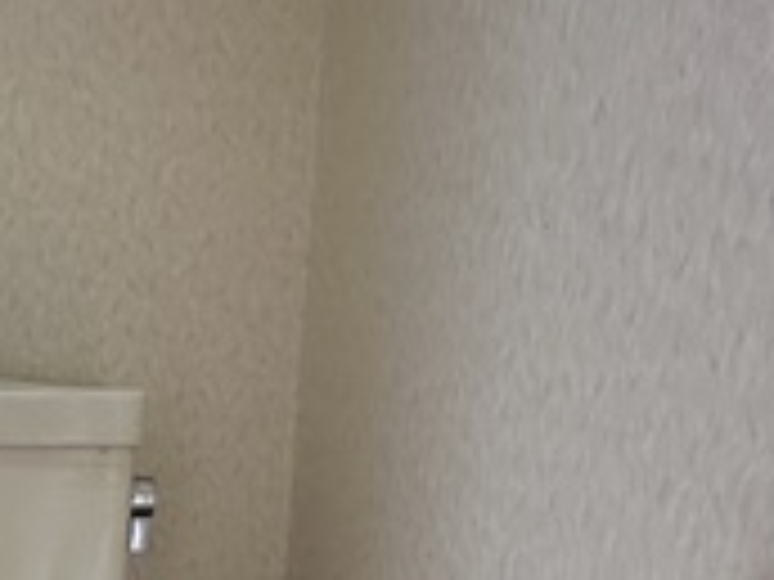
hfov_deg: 30.8
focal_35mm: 57
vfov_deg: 23.5
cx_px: -36
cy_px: 695
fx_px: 1274
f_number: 2.2
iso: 320
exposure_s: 1/120
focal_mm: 2.22
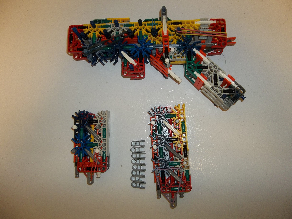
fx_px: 228
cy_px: 110
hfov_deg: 65.3
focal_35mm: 27
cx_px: 146
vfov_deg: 51.4
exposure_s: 1/30
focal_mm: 4.9
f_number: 3.5
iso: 160
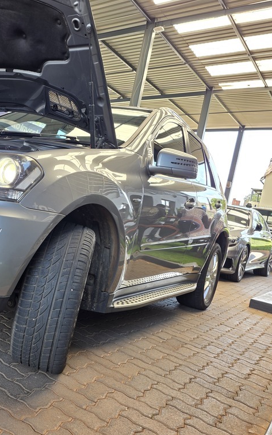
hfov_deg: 35.1
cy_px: 218
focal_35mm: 33
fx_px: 391
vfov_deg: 58.1
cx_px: 7
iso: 20
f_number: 1.7
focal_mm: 6.25
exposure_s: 1/50
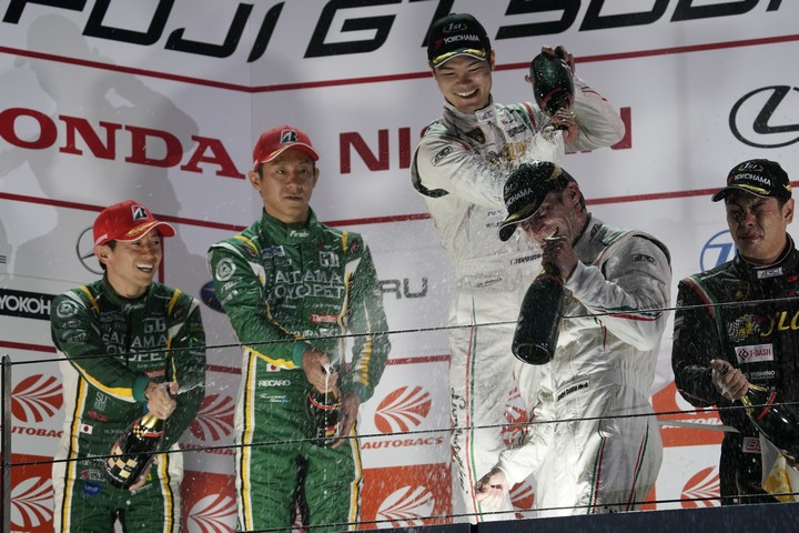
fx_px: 5948
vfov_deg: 5.1
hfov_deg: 7.7
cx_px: 400
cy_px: 266
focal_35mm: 268
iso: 3200
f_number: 6.3
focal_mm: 268
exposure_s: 1/320
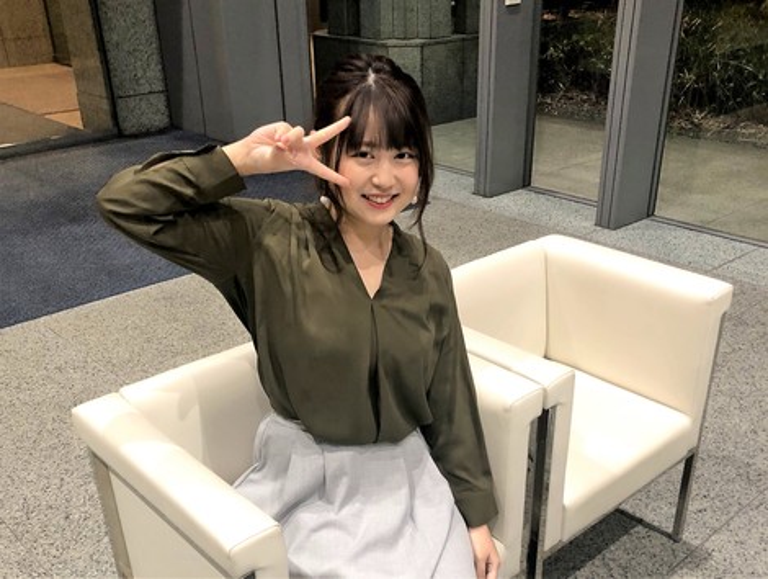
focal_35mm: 28
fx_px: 622
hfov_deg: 63.4
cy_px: 290
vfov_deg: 49.9
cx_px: 384
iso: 100
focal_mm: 3.99
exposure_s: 1/17
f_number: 1.8
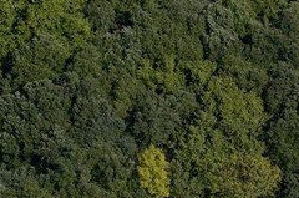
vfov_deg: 2.1
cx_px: 944
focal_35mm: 654
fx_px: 5421
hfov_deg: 3.1
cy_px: 529
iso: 800
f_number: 11
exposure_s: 1/1250
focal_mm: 98
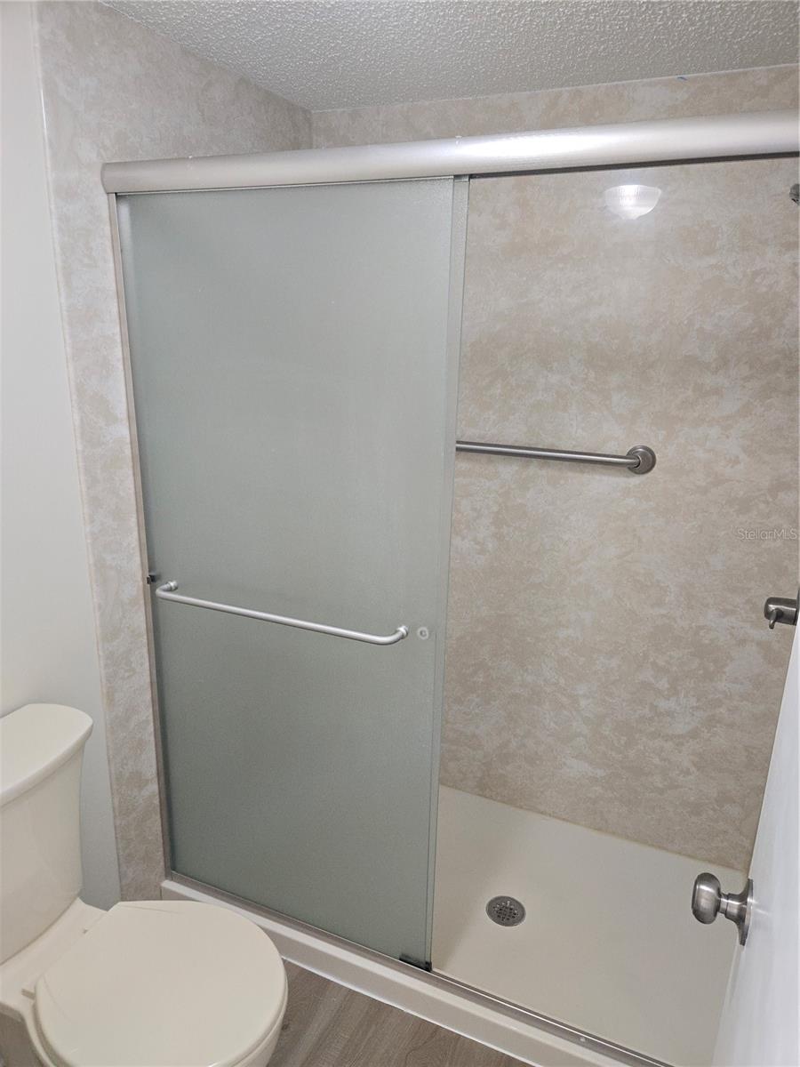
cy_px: 534
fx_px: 709
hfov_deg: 58.9
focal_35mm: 23
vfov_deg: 73.9
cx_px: 400
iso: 200
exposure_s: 1/120
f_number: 1.8
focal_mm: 5.4
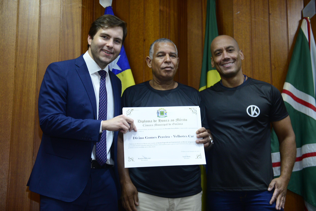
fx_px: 509
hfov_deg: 34.5
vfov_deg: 23.4
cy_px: 106
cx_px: 158
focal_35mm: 58
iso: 2000
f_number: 3.2
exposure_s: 1/125
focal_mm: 58
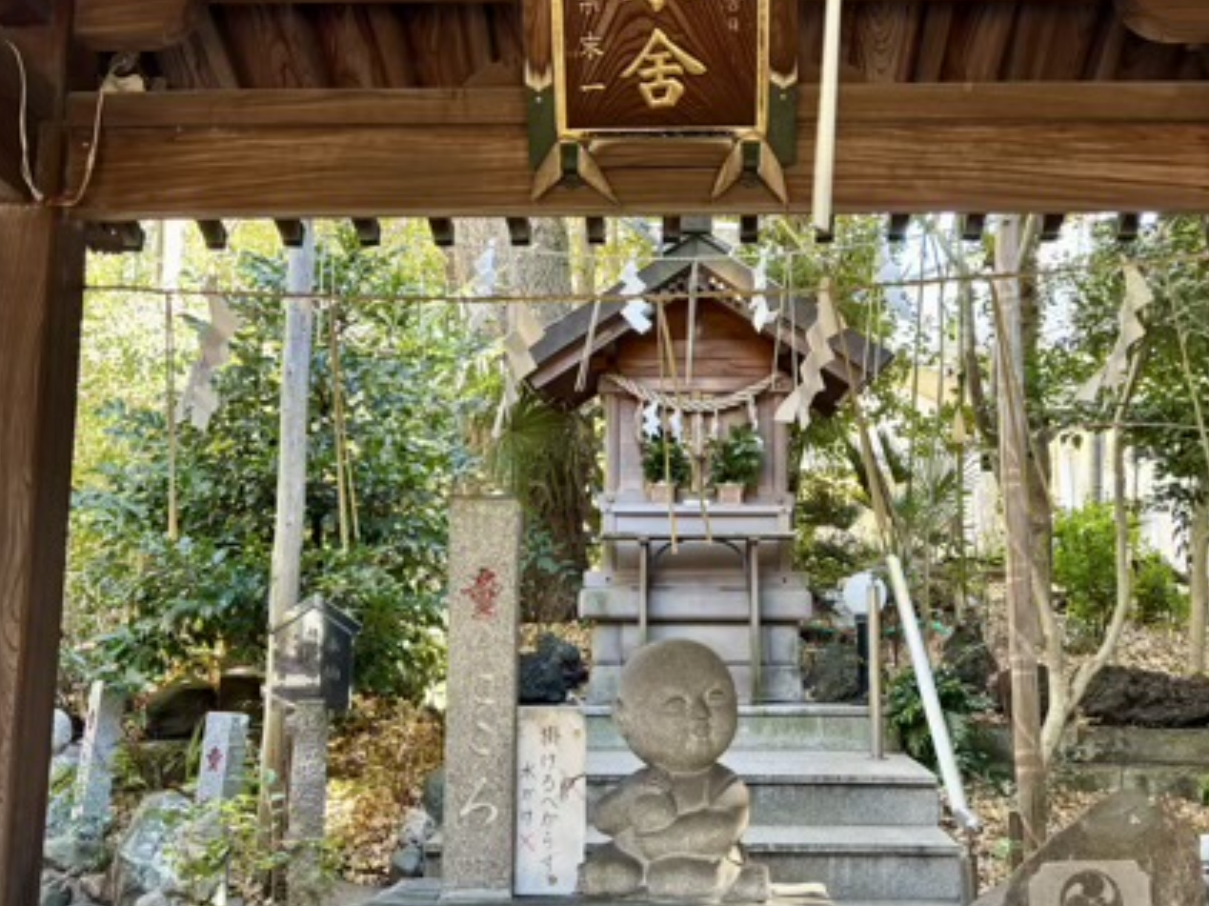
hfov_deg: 43.8
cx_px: 660
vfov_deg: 33.6
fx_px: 1501
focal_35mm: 43
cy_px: 436
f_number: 1.6
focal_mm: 5.96
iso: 125
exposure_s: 1/116
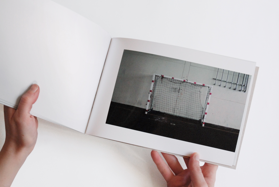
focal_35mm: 57
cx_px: 140
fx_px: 442
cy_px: 94
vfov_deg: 23.8
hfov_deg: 35.0
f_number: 6.3
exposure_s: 1/50
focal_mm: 38
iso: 800
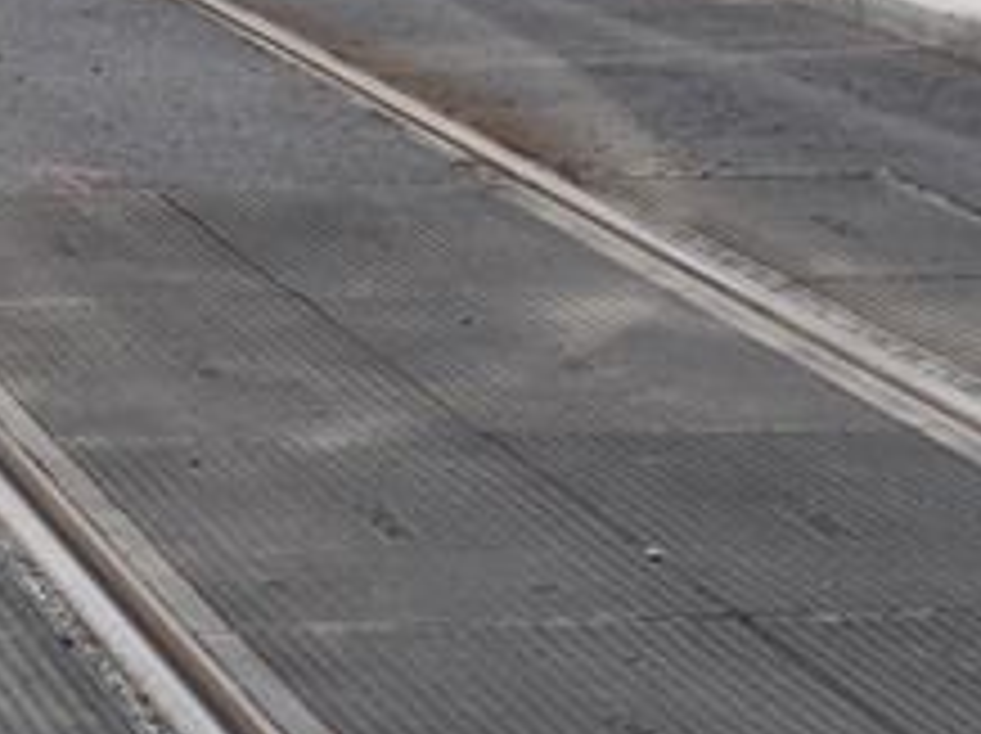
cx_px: -954
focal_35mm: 285
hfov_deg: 6.7
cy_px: -547
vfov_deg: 5.1
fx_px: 8068
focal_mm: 42
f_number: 7.1
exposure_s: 1/200
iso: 100
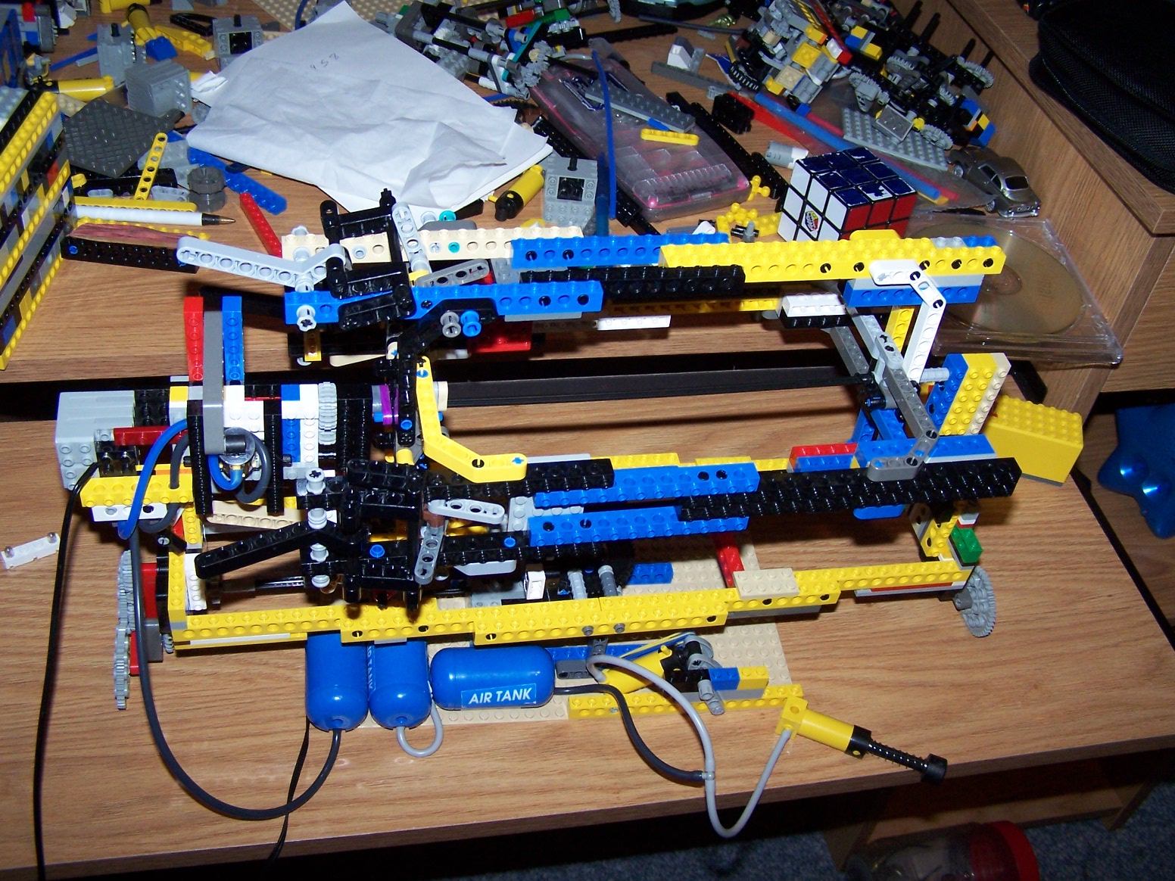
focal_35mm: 38
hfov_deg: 49.0
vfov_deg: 37.7
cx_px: 588
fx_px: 1290
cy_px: 440
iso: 140
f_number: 2.8
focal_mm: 6.3
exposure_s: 1/60
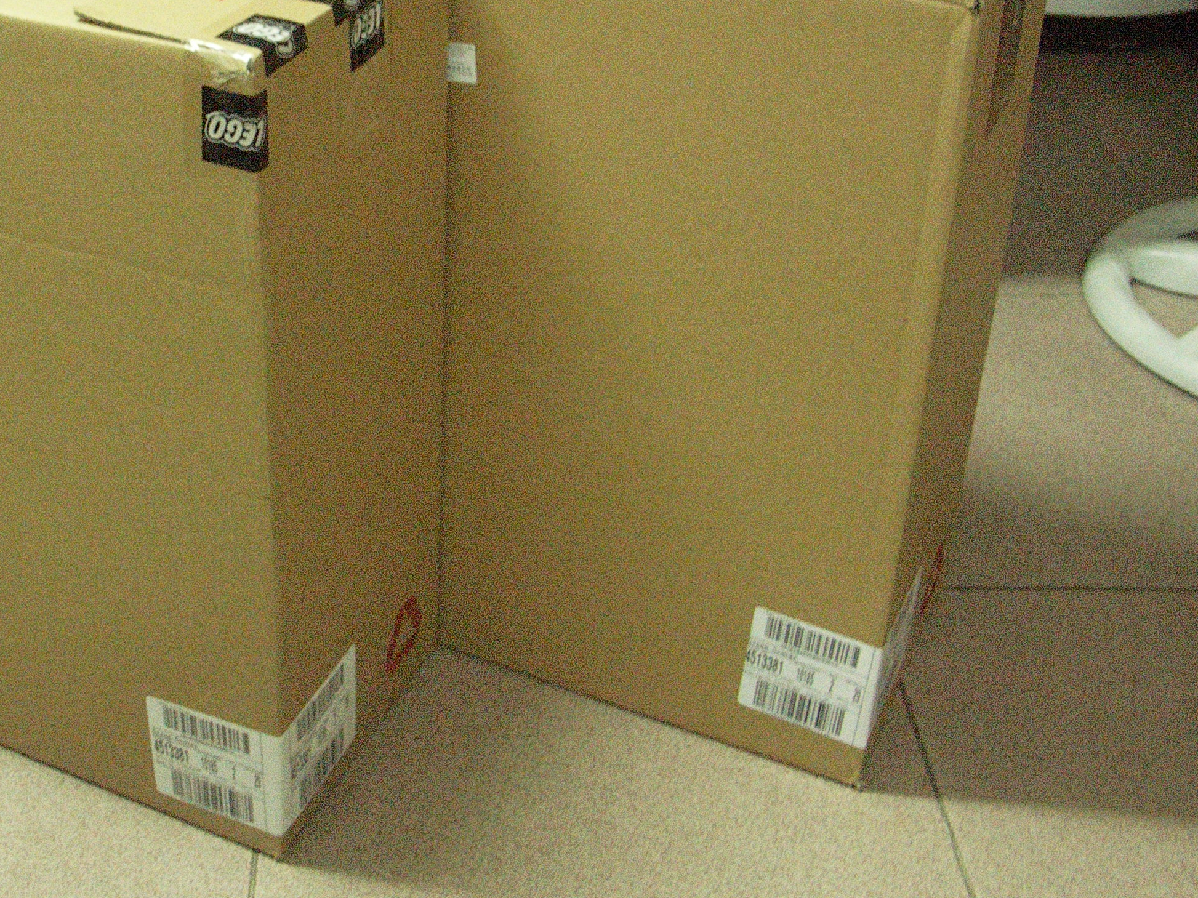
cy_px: 170
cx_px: 263
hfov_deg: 35.8
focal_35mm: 52
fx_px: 1799
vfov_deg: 27.4
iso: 800
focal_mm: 8
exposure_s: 1/20
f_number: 2.8
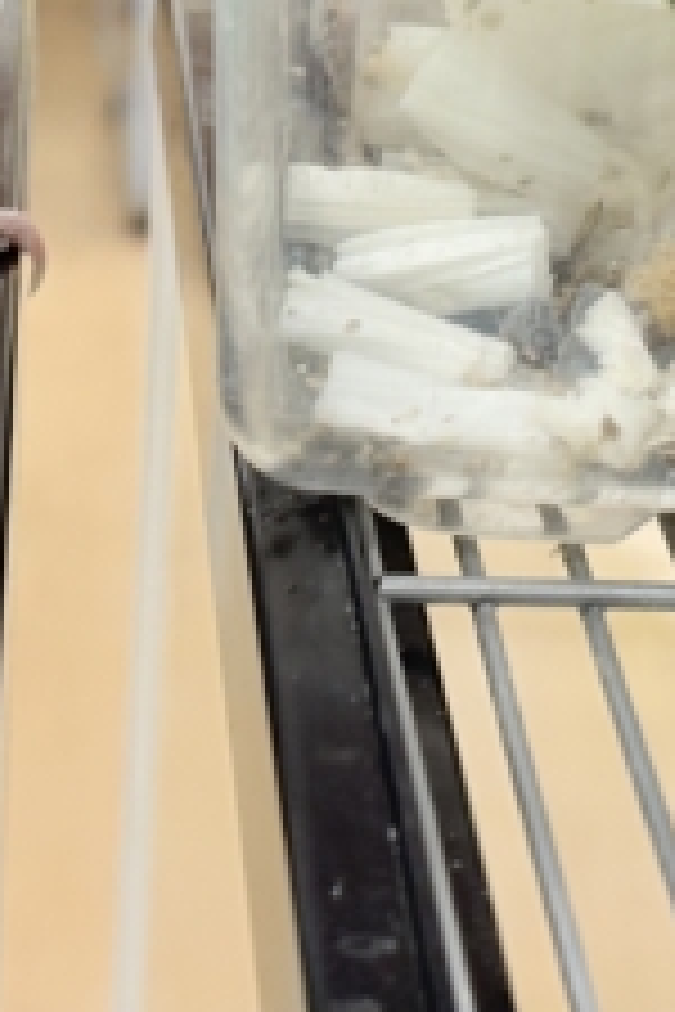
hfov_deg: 8.9
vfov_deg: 13.1
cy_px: -45
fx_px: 4331
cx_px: 500
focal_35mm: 154
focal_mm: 5.96
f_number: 1.6
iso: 125
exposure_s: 1/100
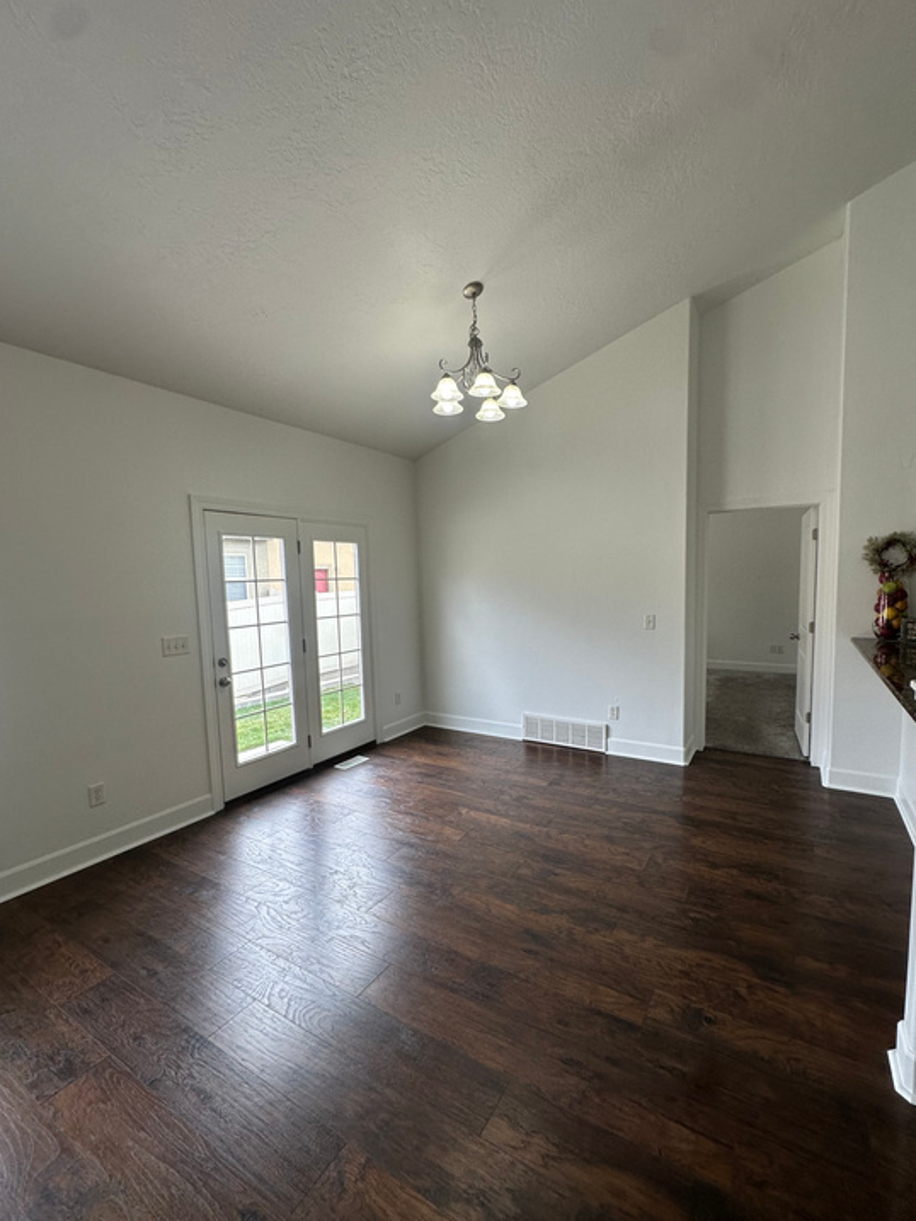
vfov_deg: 98.1
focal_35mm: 15
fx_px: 529
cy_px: 625
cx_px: 485
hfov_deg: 81.7
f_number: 2.2
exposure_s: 1/120
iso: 80
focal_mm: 2.22
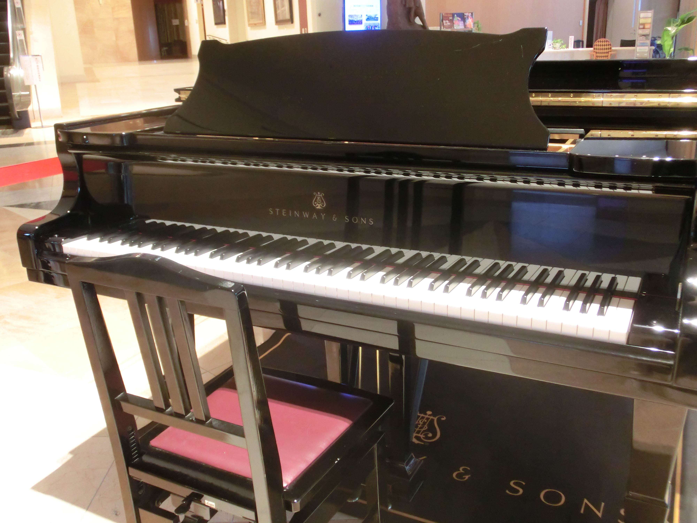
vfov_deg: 38.7
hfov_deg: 50.1
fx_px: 745
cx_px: 348
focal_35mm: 37
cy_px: 262
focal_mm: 6.61
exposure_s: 1/15
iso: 800
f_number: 3.9
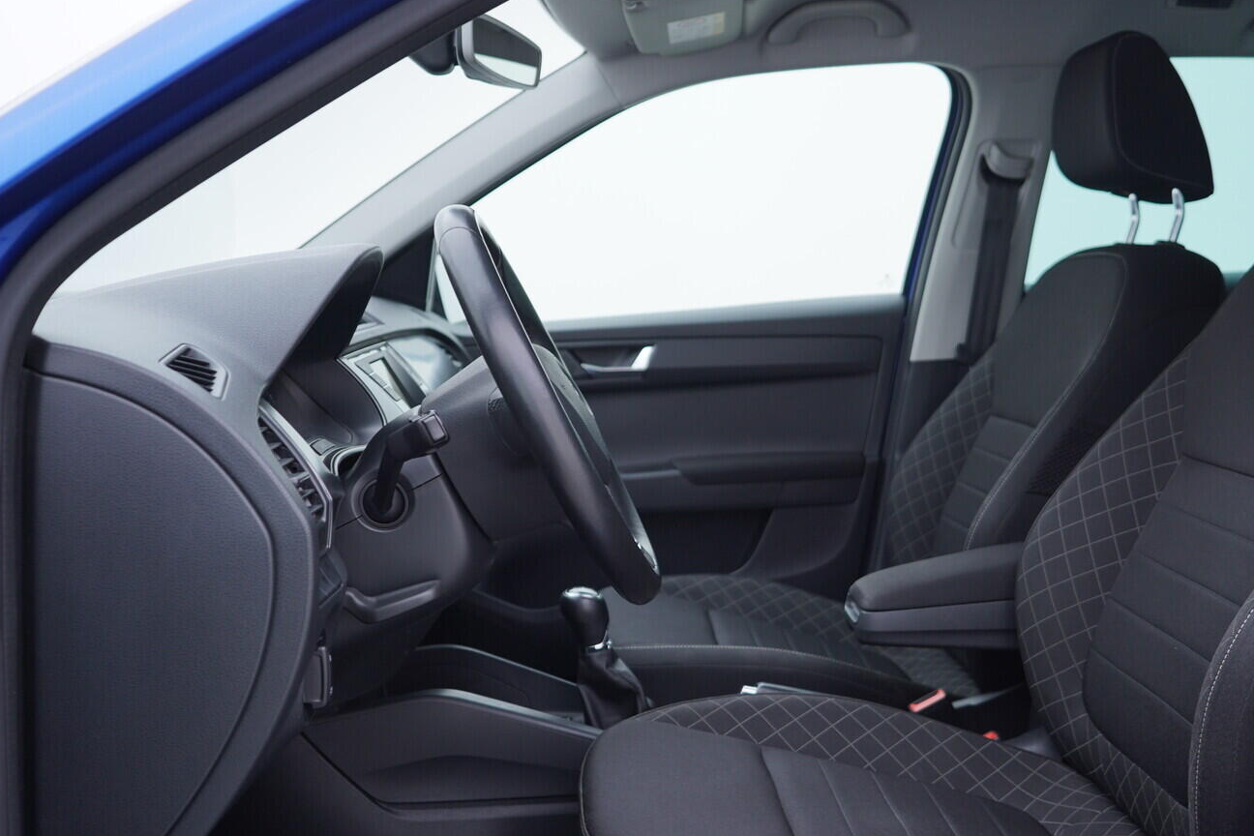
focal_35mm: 40
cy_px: 450
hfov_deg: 48.4
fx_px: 1393
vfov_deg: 33.4
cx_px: 689
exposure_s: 1/50
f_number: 3.2
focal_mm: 24
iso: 125
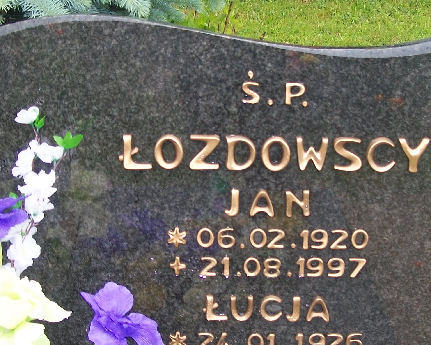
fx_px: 765
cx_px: 209
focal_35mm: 60
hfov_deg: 31.5
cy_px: 188
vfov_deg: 25.4
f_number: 2.7
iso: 80
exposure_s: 1/100
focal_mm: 6
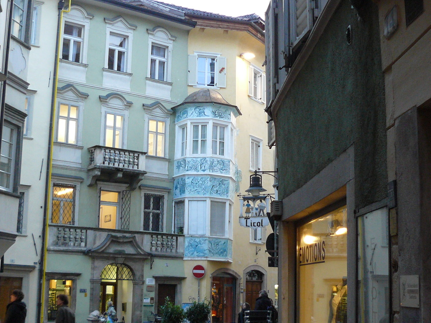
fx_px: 672
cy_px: 164
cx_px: 208
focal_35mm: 54
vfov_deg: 27.0
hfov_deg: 35.5
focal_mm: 6
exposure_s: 1/25
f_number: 2.8
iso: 200
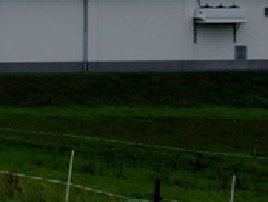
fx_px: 3287
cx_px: 130
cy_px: -83
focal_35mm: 424
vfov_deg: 3.5
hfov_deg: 4.7
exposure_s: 1/250
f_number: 5.7
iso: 100
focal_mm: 22.6
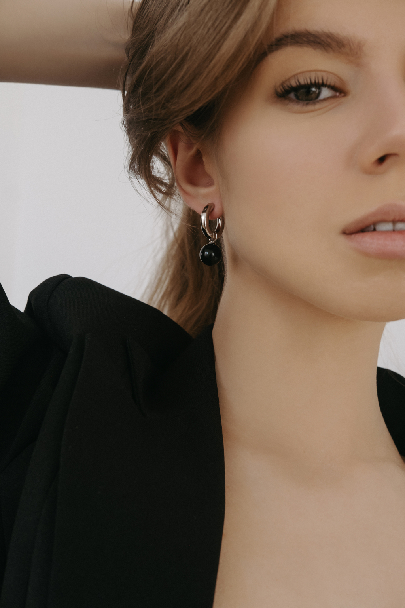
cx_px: 202
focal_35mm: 53
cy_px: 304
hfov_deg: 25.5
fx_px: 894
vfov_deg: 37.5
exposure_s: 1/125
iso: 500
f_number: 6.4
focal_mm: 35
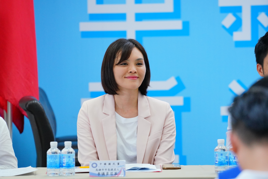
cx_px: 134
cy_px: 90
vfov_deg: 4.6
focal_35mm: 300
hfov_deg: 6.9
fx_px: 2233
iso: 3200
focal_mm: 200
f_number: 4
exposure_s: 1/320
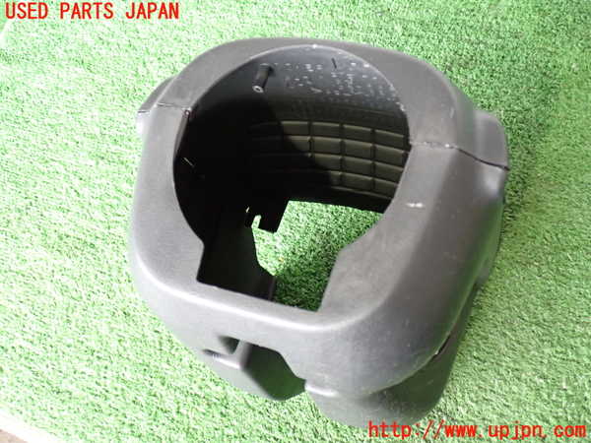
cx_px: 296
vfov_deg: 39.7
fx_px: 615
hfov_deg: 51.4
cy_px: 222
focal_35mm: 36
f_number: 2.5
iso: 500
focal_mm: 6.37
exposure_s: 1/40
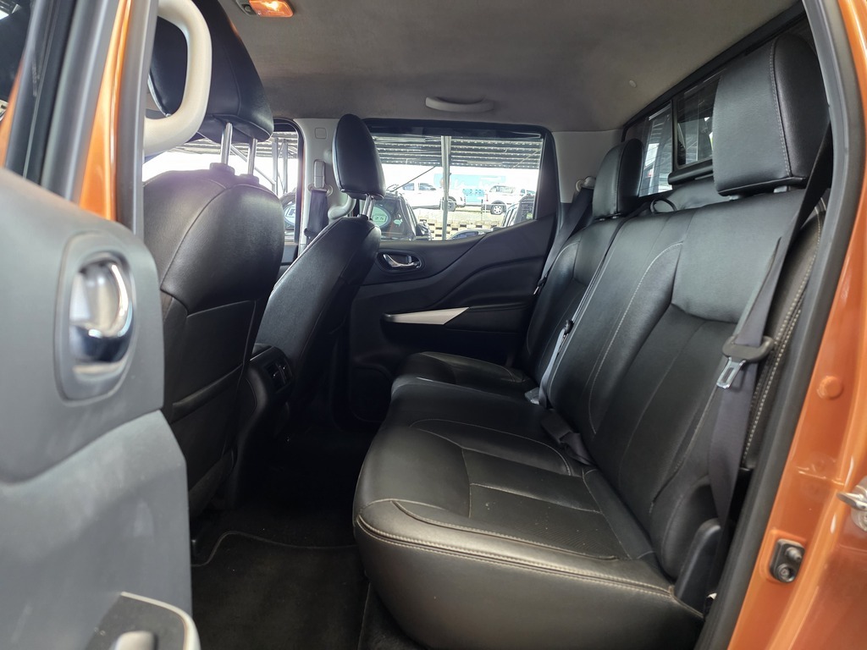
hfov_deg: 73.9
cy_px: 325
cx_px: 434
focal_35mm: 23
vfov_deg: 58.9
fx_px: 576
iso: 800
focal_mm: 6.25
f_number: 1.7
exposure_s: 1/100
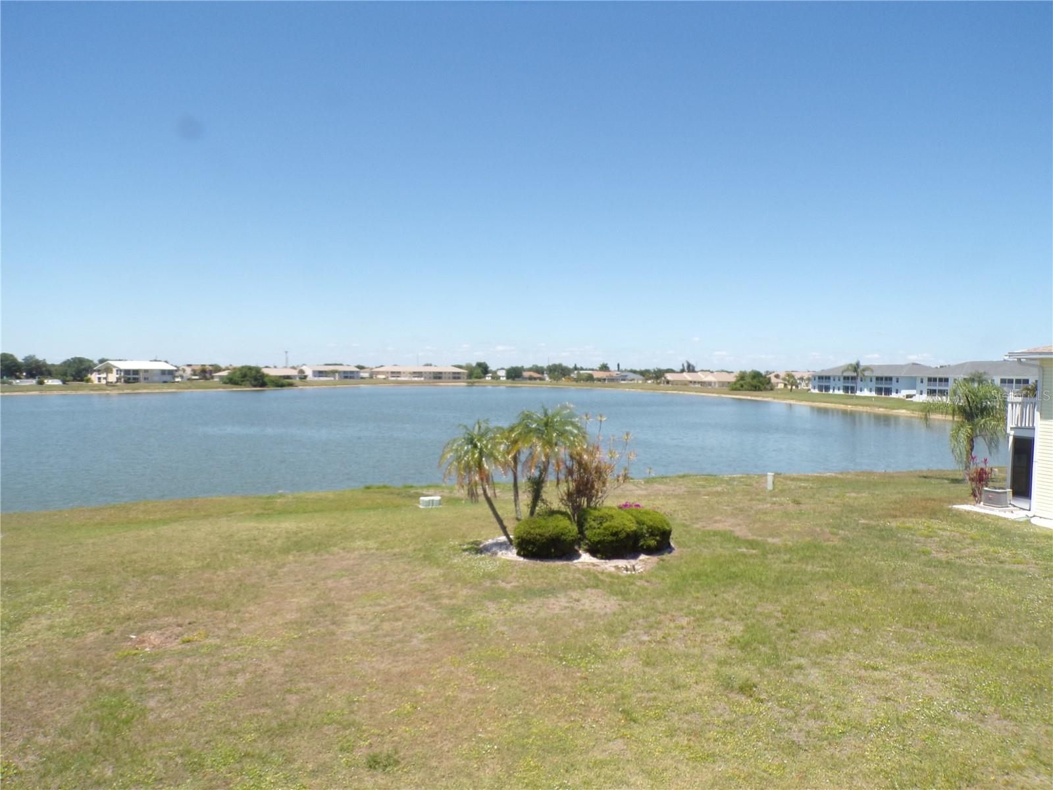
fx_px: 730
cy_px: 395
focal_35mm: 24
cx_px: 526
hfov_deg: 71.6
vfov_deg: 56.8
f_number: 5.8
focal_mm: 4.3
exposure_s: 1/280
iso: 80
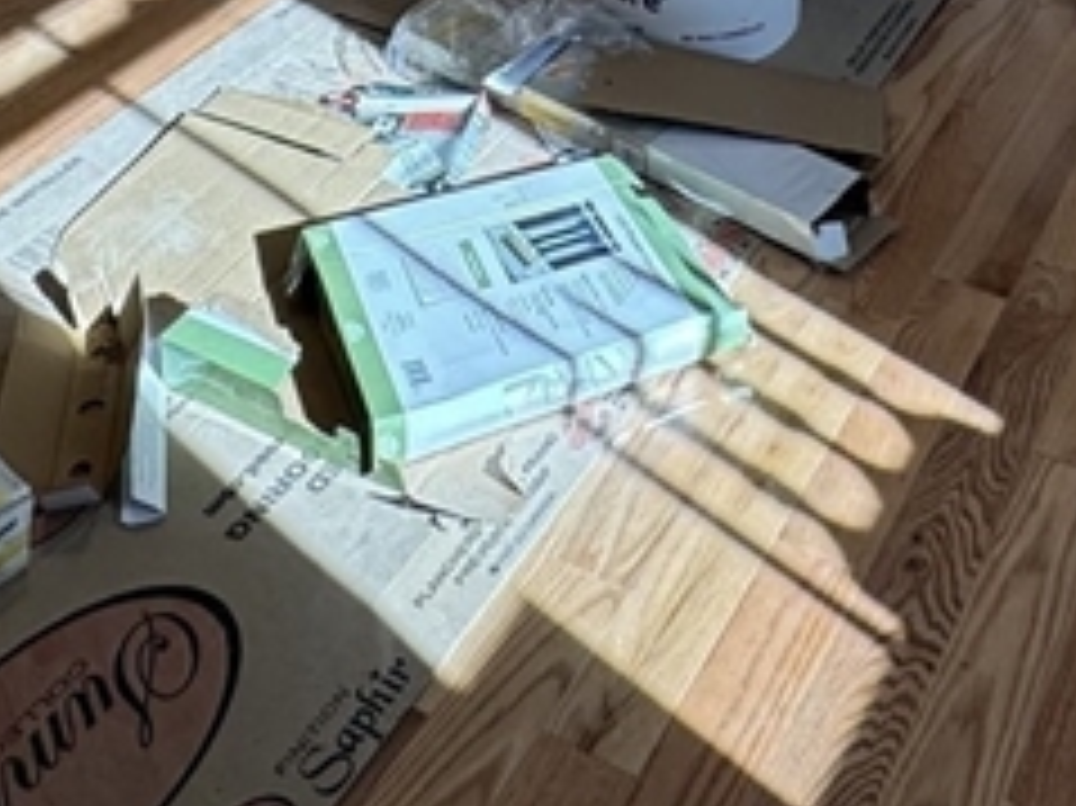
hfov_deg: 31.8
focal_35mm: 60
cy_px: -725
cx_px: 747
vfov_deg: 18.1
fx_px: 1864
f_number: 2.2
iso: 40
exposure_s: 1/123
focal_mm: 2.22
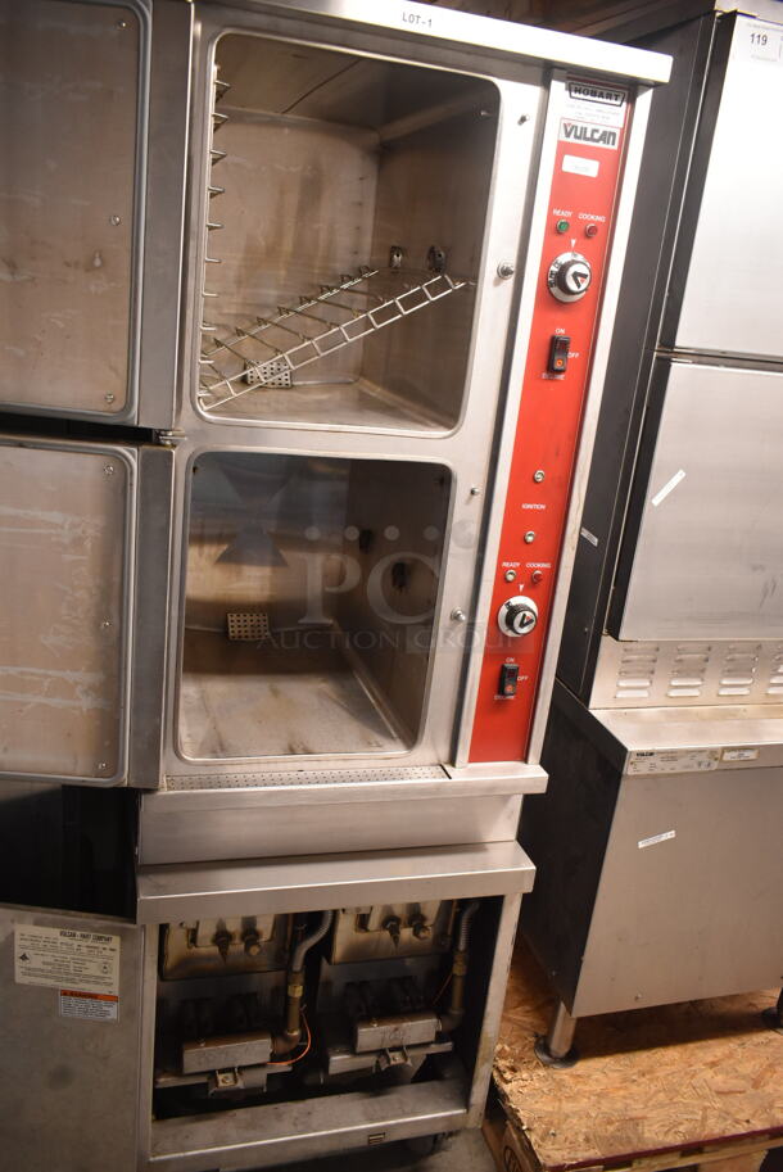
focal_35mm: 30
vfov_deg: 61.9
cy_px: 586
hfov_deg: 43.7
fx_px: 977
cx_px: 392
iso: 1600
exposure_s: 1/125
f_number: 3.5
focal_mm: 20
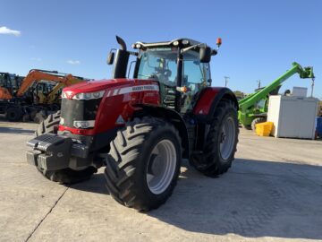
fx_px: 270
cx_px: 161
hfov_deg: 61.7
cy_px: 121
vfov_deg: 48.2
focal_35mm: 29
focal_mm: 3
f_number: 1.8
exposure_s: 1/1035
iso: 16
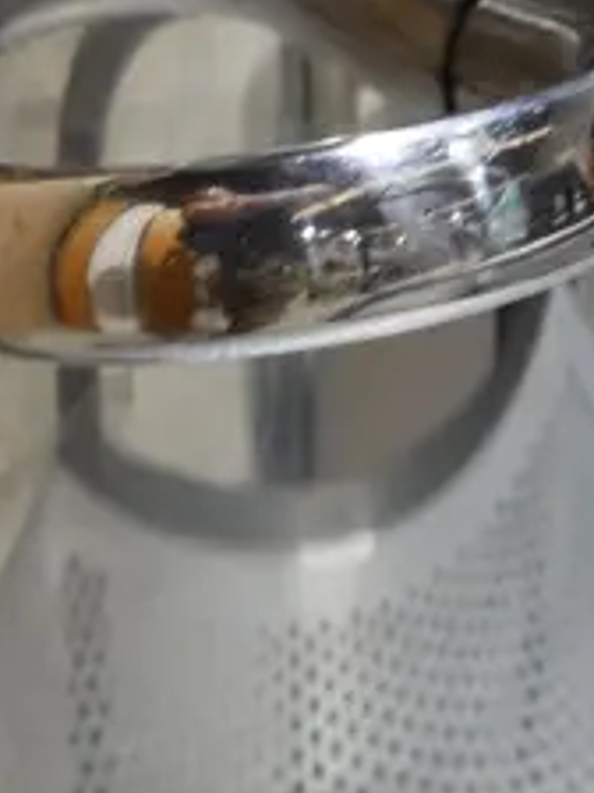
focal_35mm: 128
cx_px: 41
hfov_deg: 11.5
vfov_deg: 15.3
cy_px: 181
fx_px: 2929
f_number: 3.5
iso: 320
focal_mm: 14
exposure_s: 1/60
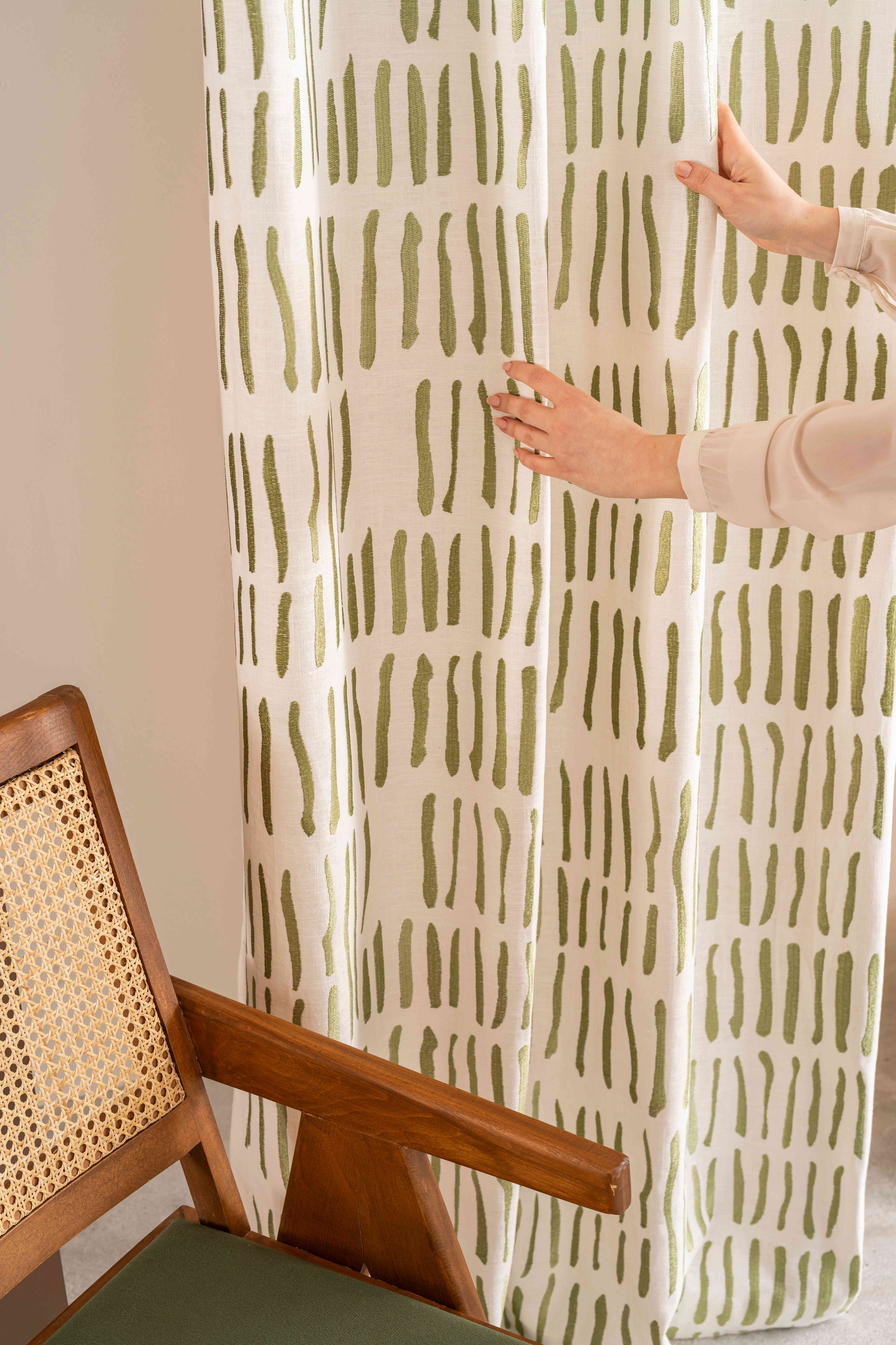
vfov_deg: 39.6
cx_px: 448
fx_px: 1867
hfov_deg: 27.0
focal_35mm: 50
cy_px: 672
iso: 100
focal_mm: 50
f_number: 5.6
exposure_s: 1/160
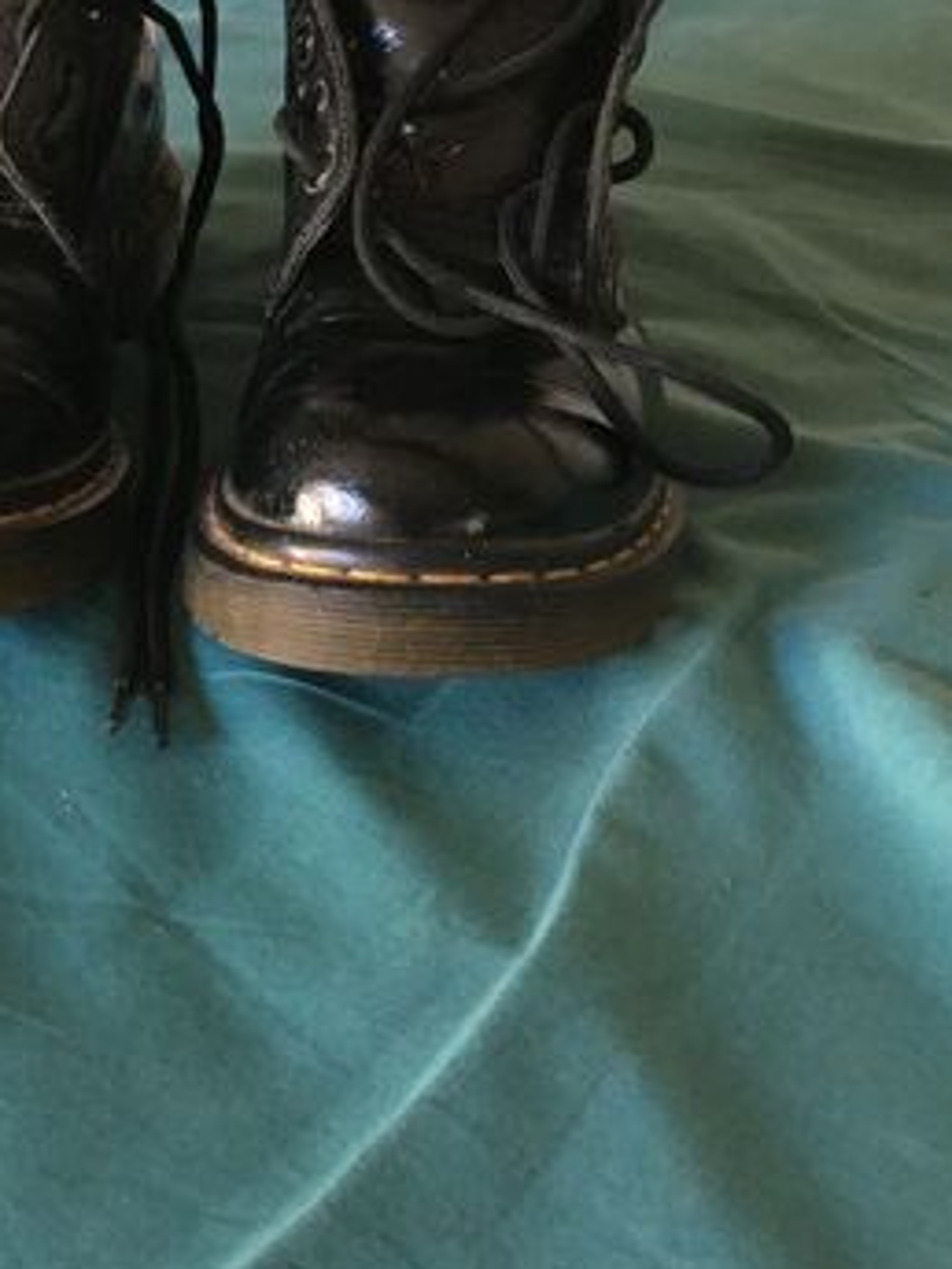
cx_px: 170
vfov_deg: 34.3
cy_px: 229
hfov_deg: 26.5
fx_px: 1980
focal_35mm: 54
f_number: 2.2
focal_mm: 4.15
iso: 250
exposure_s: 1/33
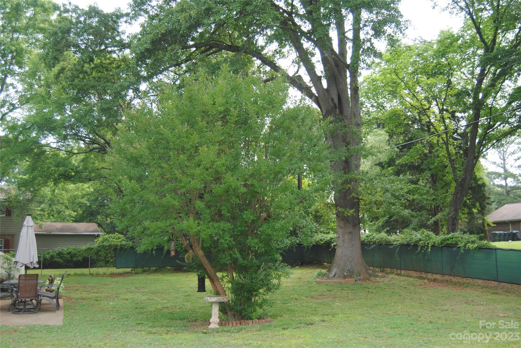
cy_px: 174
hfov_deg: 53.1
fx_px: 522
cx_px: 260
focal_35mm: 36
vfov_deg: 37.0
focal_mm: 24
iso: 100
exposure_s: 1/200
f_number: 3.8
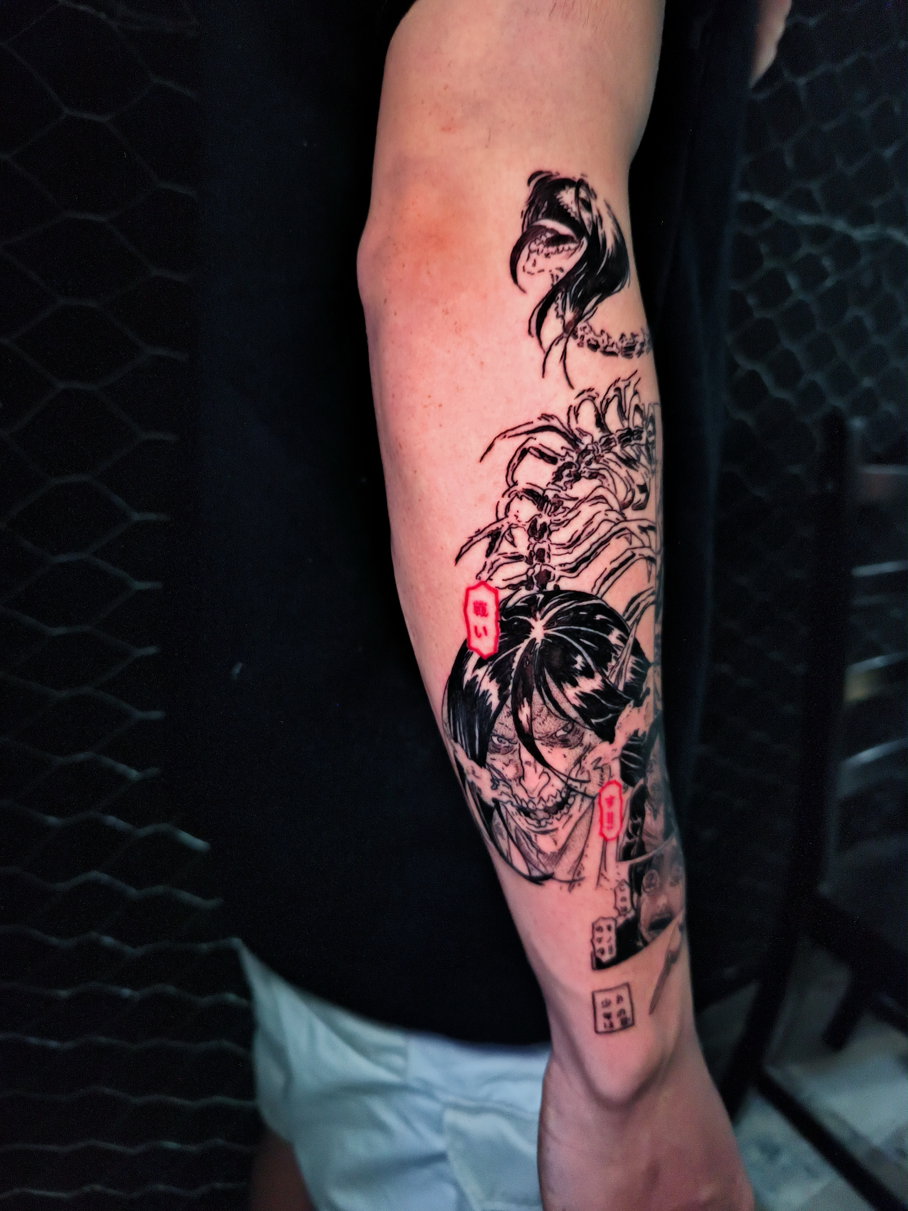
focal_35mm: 24
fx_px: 839
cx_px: 454
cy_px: 606
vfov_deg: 71.6
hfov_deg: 56.8
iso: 4069
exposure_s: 1/16.7
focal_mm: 5.24
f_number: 1.7
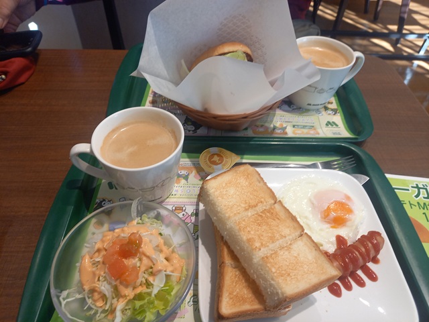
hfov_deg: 69.4
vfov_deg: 54.9
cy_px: 161
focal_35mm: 25
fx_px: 310
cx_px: 214
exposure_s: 1/60
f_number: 1.8
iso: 80
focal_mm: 4.65
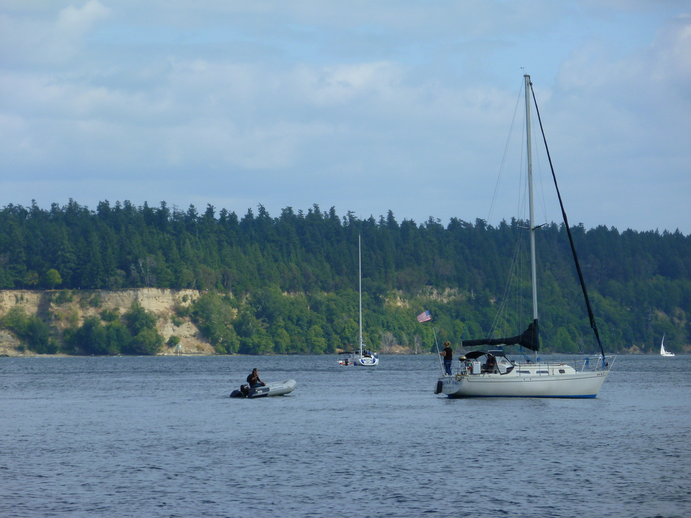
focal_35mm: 175
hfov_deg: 11.3
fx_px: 3493
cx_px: 346
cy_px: 259
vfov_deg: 8.5
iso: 80
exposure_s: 1/320
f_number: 5.8
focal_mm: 31.4
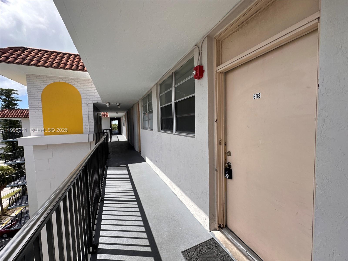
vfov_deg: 85.7
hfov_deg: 102.1
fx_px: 141
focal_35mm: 14
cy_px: 130
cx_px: 174
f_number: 2.2
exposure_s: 1/1261
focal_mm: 2.22
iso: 50
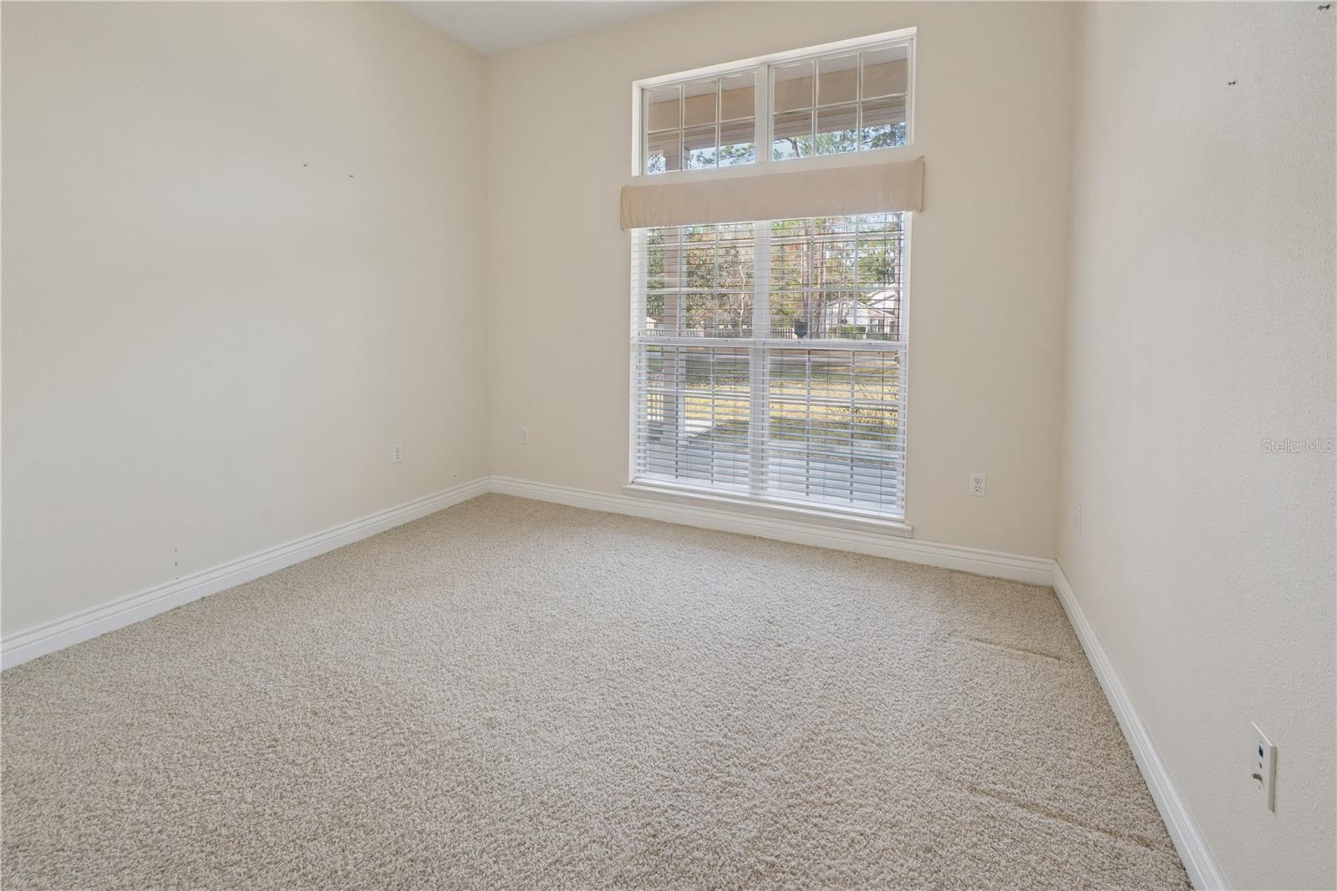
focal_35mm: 14
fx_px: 520
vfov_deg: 81.2
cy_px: 446
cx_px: 668
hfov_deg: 104.2
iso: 400
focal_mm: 14
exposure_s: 1/50
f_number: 9
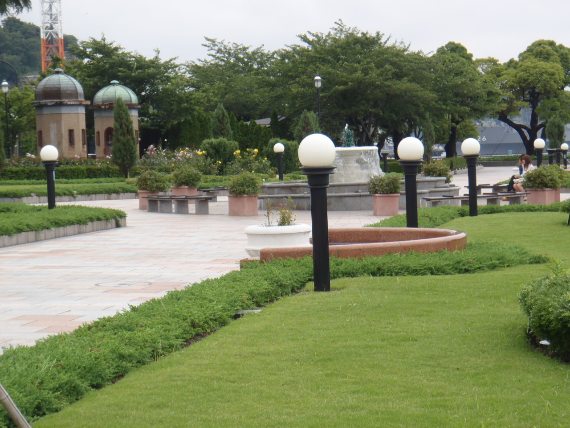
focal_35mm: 91
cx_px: 285
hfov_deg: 21.5
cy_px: 214
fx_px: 1498
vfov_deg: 16.2
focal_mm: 16.25
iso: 64
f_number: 4.7
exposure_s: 1/125
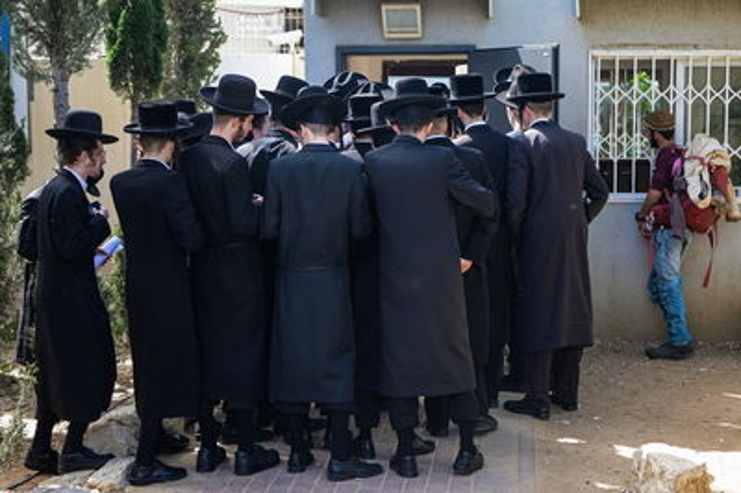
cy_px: 246
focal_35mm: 62
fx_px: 1275
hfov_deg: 32.4
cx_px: 370
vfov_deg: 21.9
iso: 320
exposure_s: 1/320
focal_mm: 62
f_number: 4
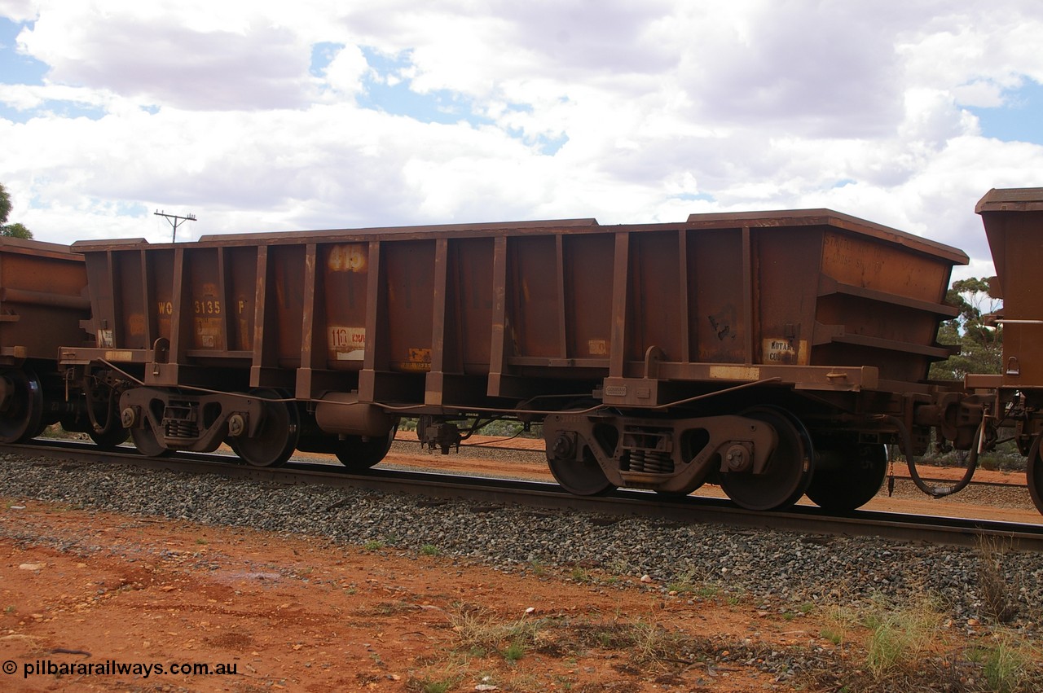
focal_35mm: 51
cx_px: 522
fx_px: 1476
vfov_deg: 26.4
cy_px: 346
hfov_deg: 38.9
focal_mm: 34
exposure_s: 1/250
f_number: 9.5
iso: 200
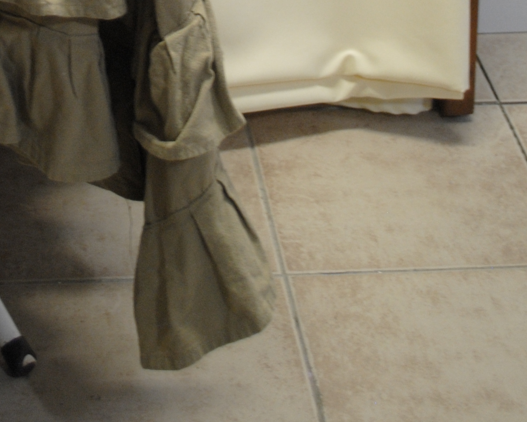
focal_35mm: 118
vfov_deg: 12.0
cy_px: -333
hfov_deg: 16.1
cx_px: 33
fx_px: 1840
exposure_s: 1/20
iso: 400
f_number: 4.2
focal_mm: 26
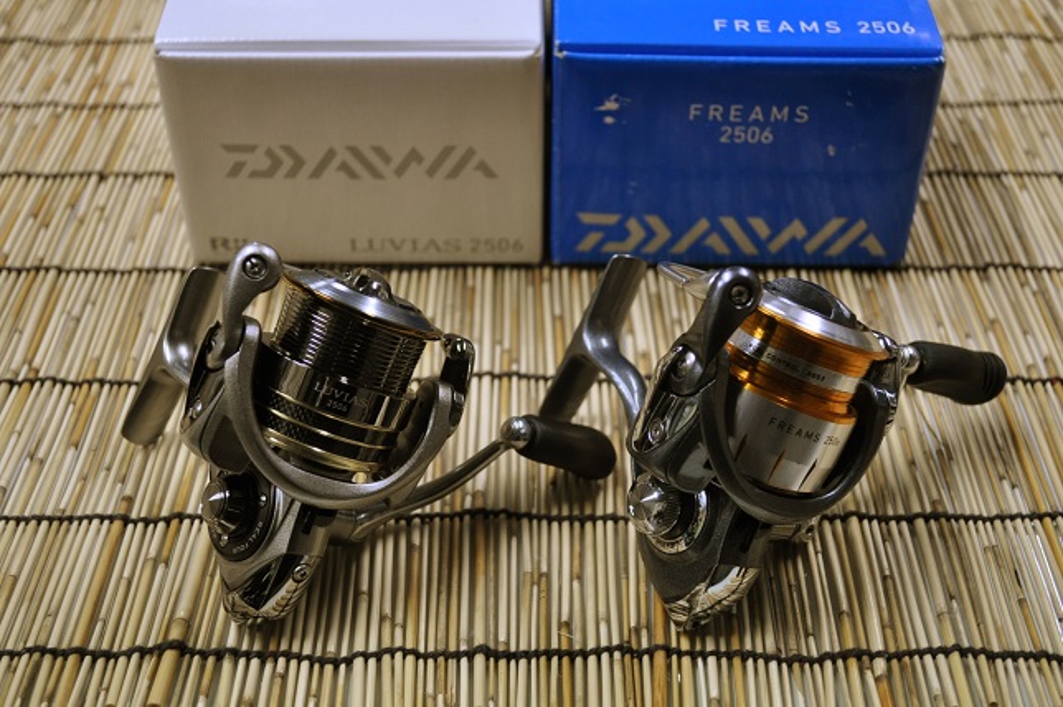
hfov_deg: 41.2
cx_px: 532
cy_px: 354
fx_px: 1416
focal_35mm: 48
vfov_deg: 28.0
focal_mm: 32
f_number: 4.8
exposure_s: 1/60
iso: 800
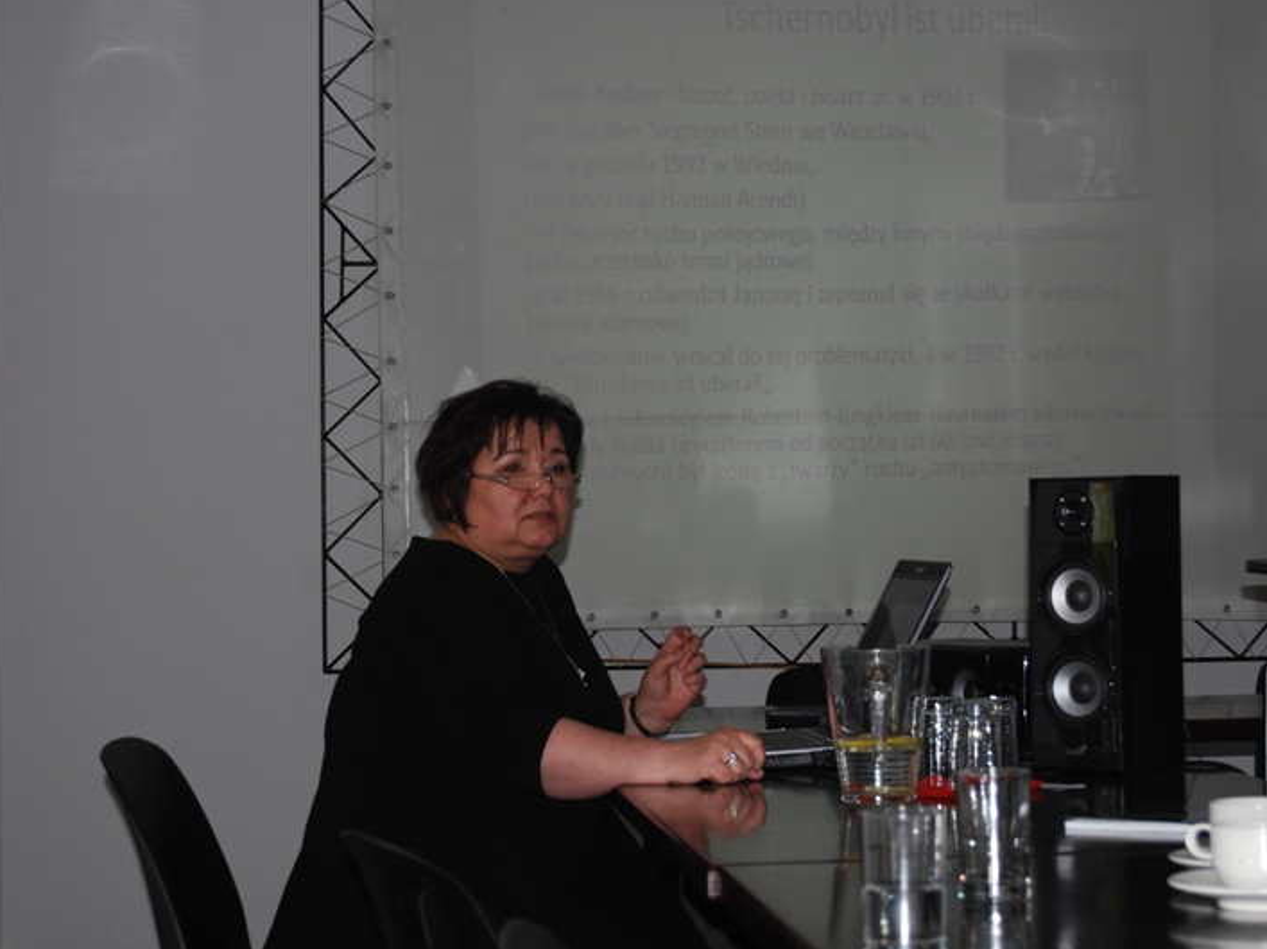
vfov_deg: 17.4
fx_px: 3111
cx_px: 708
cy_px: 473
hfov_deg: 23.0
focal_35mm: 85
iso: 250
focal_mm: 52
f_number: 5.6
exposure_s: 1/60
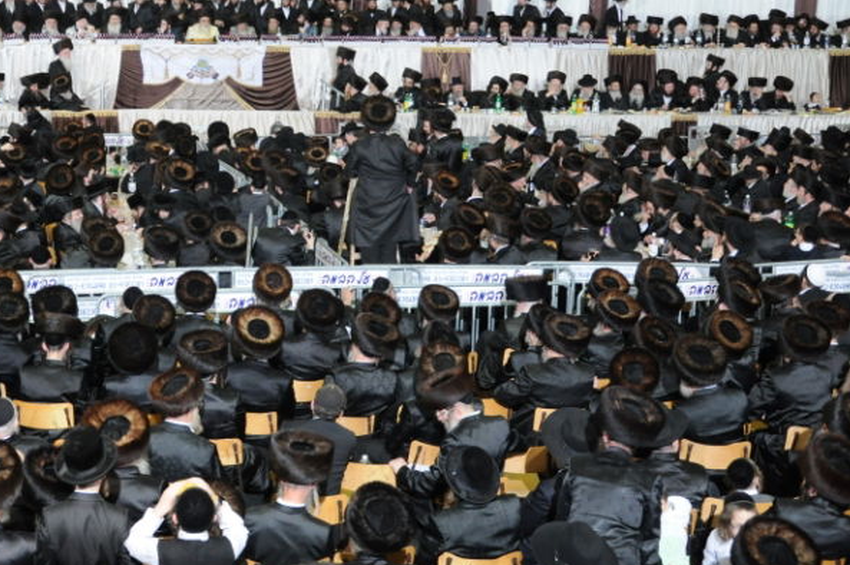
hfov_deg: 34.0
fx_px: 1344
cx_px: 163
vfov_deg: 23.6
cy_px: 165
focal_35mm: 57
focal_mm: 22
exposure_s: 1/160
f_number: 5
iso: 1000
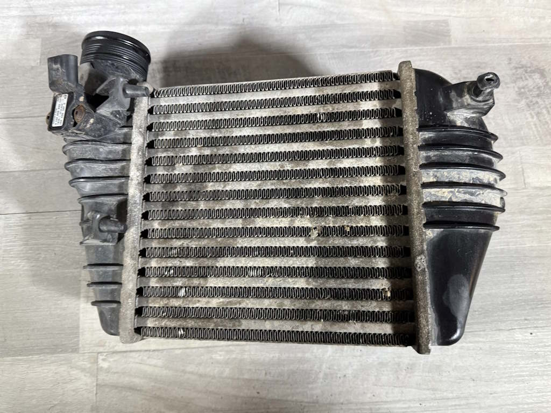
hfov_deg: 71.6
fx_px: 382
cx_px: 276
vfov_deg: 56.8
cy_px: 206
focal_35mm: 24
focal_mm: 6.76
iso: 400
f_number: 1.78
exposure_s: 1/50
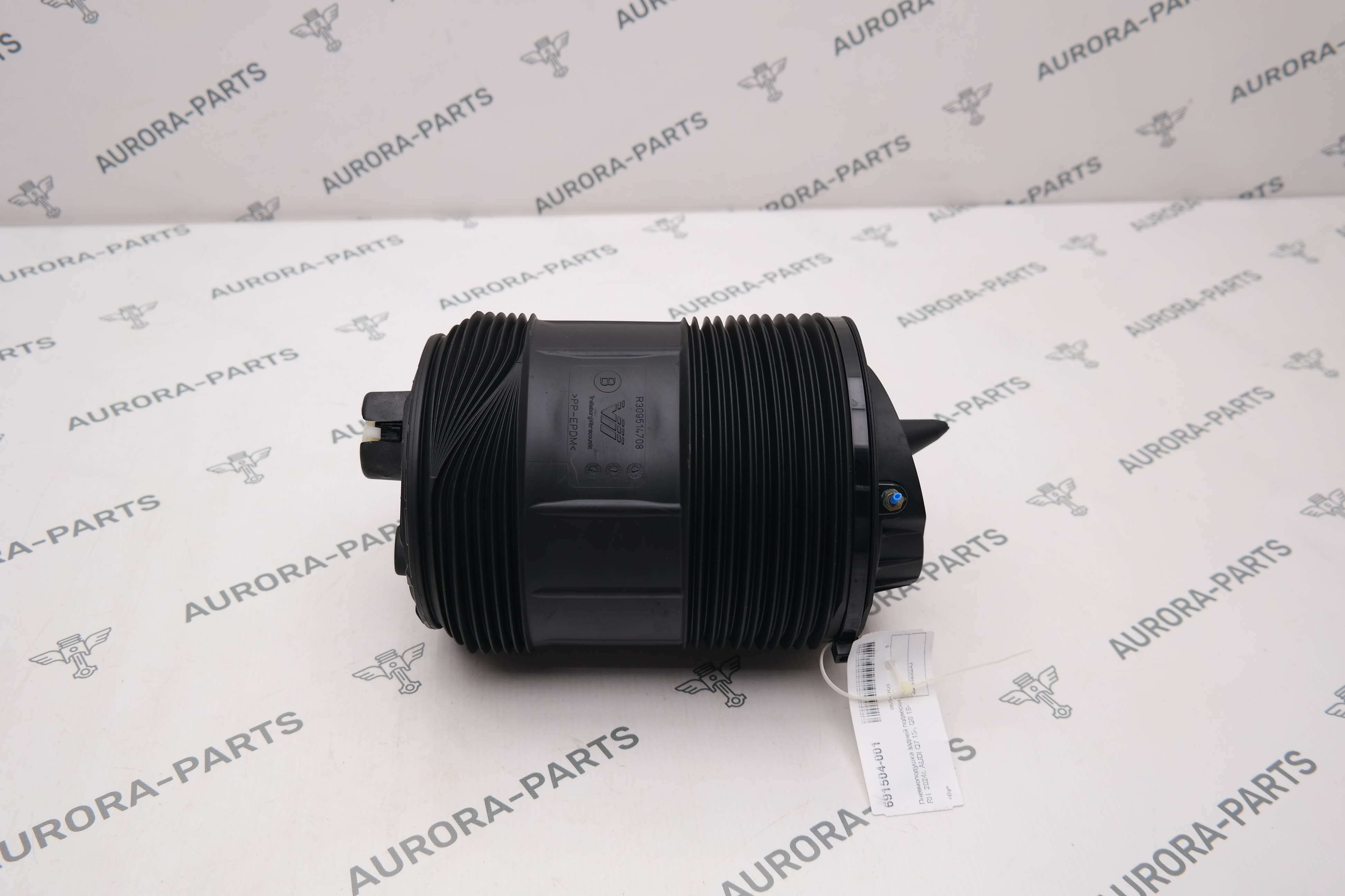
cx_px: 672
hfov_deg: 53.1
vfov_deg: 36.9
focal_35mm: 36
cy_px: 448
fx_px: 1345
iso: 100
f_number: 4
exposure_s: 1/100
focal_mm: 24
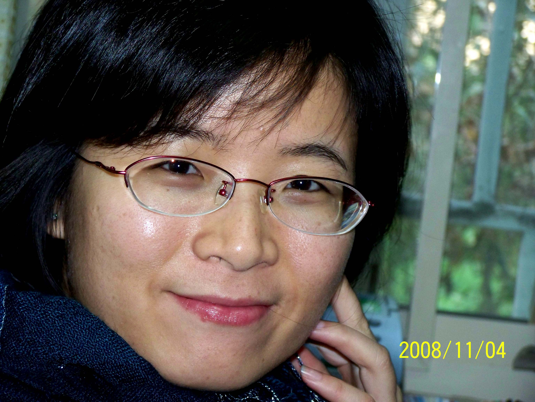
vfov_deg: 12.0
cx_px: 268
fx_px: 1901
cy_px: 201
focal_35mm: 123
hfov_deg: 16.0
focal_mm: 20.3
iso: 250
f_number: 3.2
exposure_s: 1/50
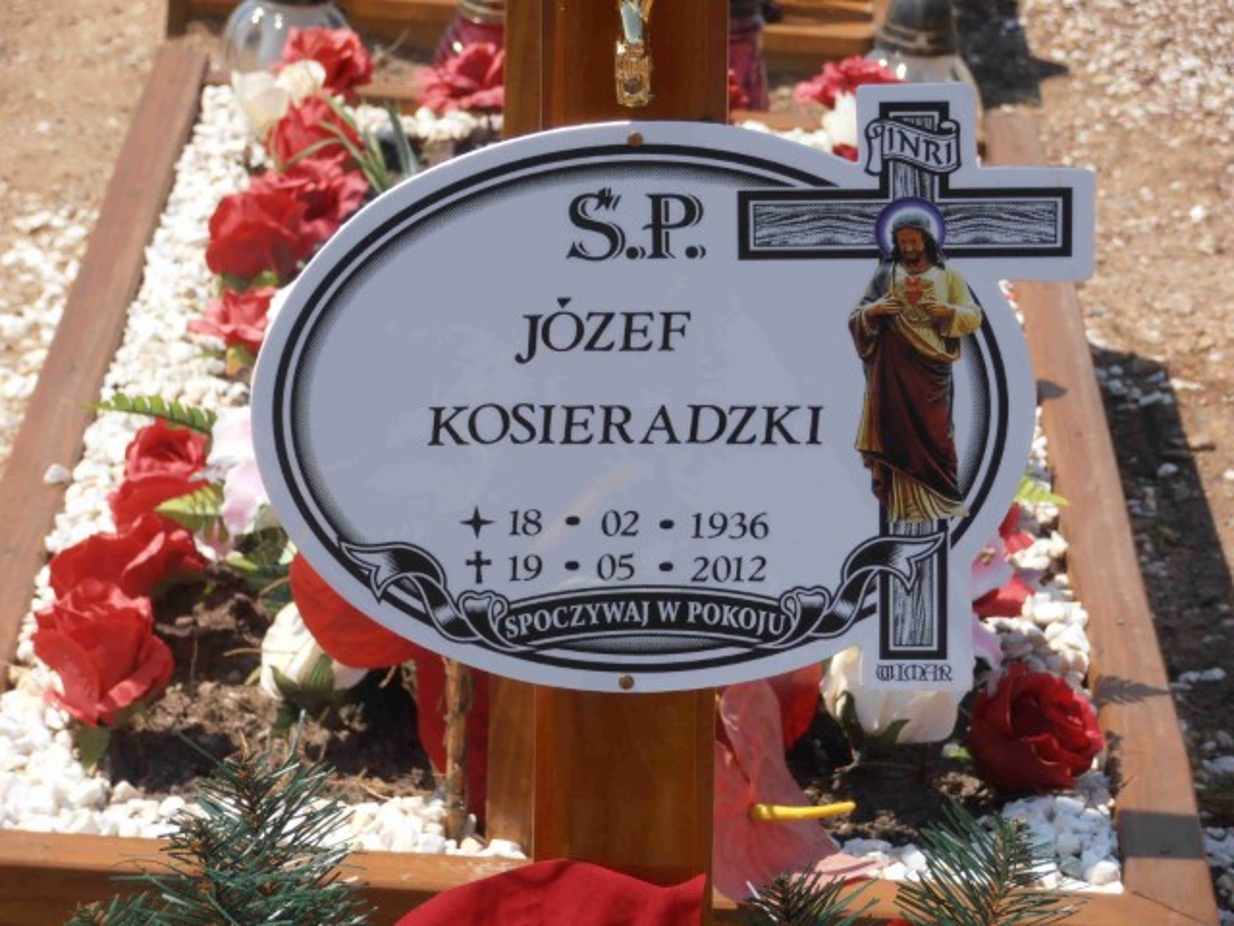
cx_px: 617
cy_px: 463
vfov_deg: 8.9
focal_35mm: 166
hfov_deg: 11.9
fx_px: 5918
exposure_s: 1/400
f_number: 5.9
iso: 80
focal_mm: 29.44
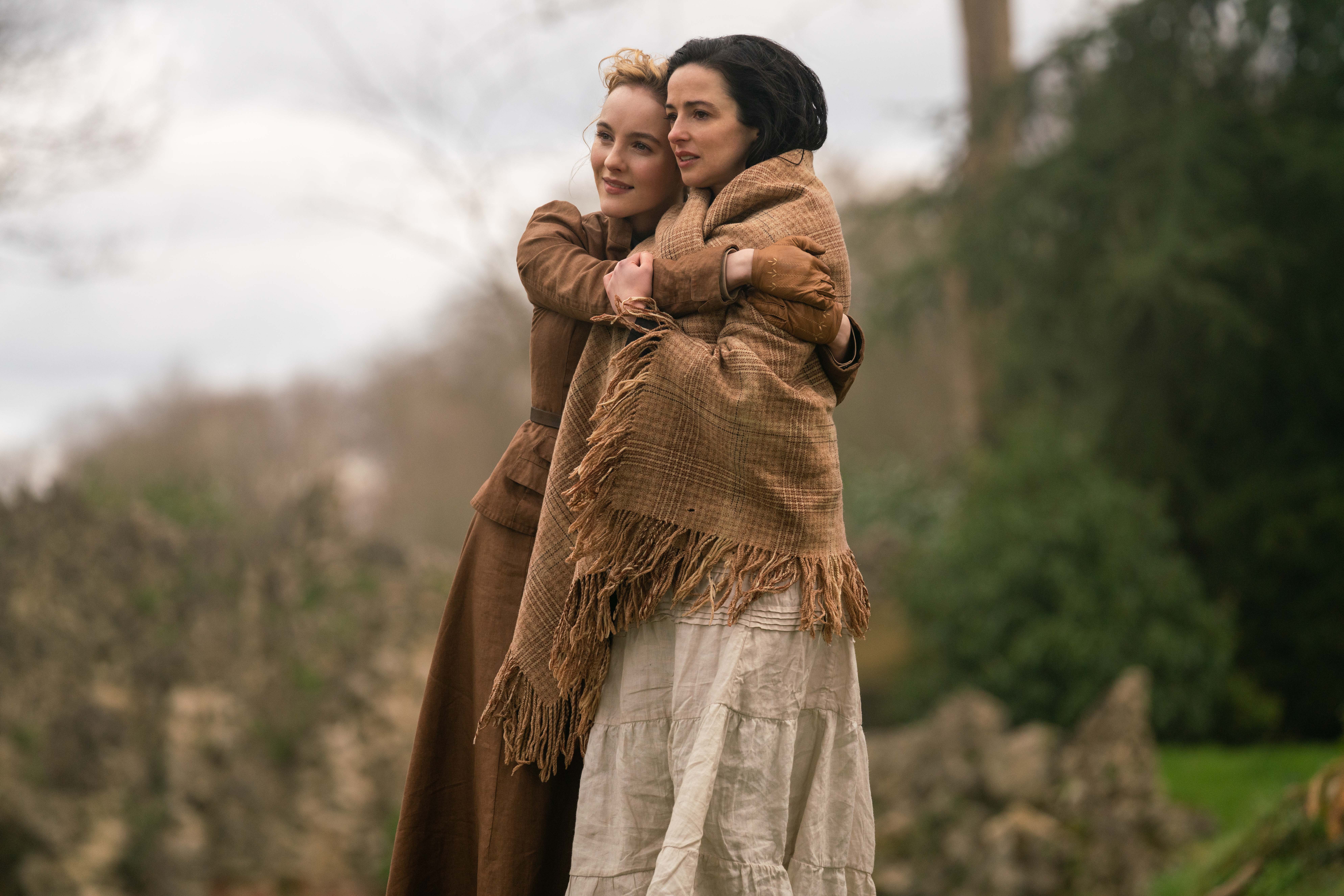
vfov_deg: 6.9
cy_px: 448
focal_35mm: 200
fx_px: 7467
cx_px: 672
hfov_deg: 10.3
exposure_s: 1/2000
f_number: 4
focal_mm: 200
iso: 800
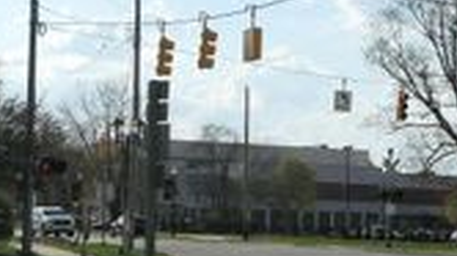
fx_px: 1259
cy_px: 227
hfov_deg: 20.5
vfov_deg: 11.5
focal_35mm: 104
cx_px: 300
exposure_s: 1/1300
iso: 125
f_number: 4.5
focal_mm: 12.2
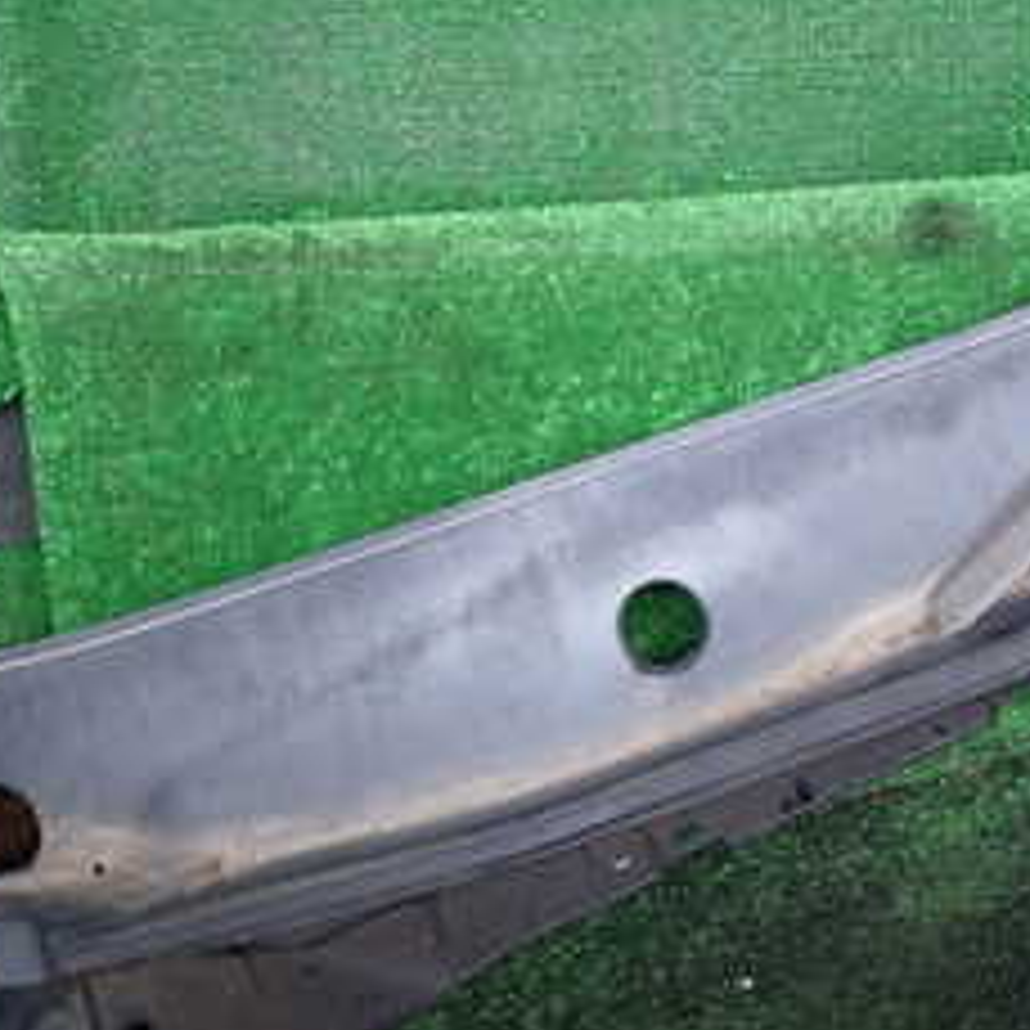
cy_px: 243
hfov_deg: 28.0
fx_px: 1953
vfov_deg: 29.0
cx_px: 994
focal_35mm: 58
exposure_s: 1/60
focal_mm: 4.5
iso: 160
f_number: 2
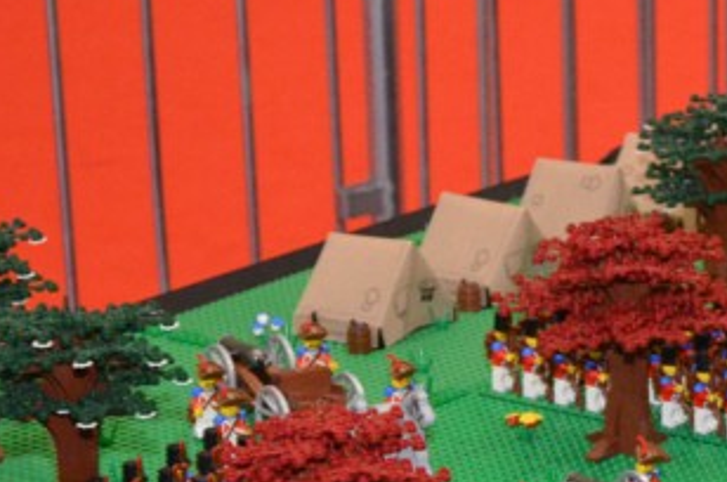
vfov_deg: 7.0
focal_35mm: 195
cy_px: 593
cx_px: 1057
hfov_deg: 10.3
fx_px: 3930
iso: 3200
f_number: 5.3
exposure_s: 1/60
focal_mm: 40
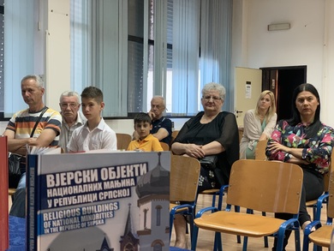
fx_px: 502
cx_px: 167
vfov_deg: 28.1
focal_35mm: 52
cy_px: 126
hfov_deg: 36.8
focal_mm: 6
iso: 320
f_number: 2.4
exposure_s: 1/50
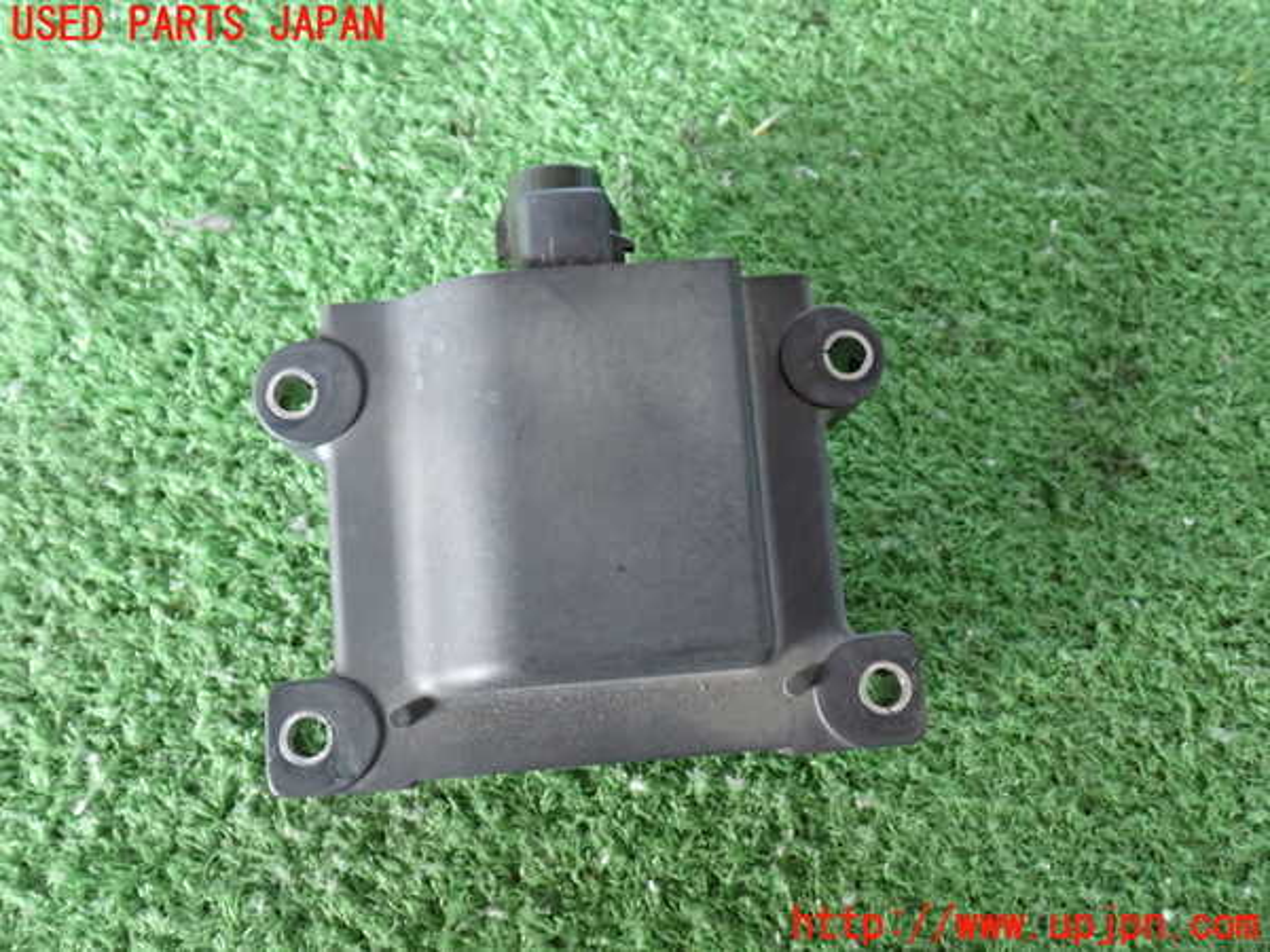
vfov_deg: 37.7
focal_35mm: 38
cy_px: 476
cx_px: 635
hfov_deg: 49.0
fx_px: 1394
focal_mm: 6.83
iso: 800
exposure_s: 1/30
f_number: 2.7
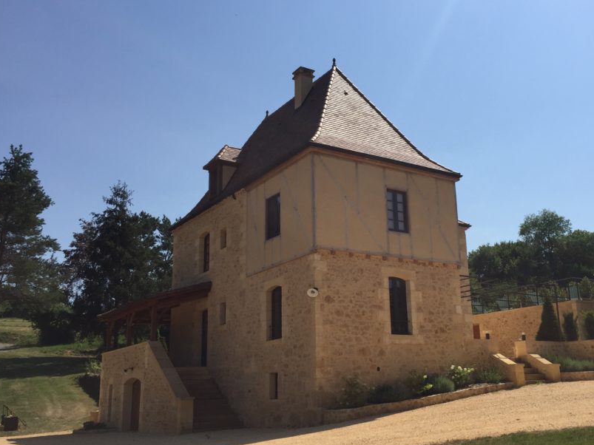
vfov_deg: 38.6
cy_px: 237
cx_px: 346
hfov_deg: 49.9
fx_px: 635
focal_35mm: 37
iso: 32
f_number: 2.2
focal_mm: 4.15
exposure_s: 1/3300
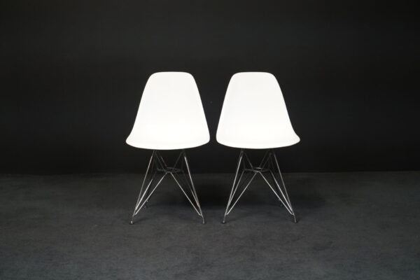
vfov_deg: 25.1
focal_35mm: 54
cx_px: 210
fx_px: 630
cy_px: 140
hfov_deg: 36.9
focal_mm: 54
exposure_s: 1/200
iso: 5000
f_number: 7.1
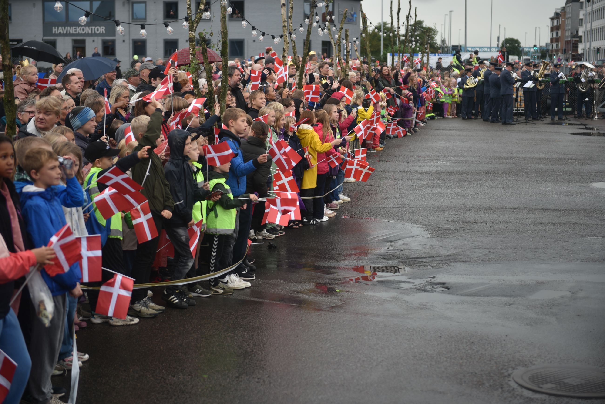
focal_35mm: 70
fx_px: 1177
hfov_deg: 28.8
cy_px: 202
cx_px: 302
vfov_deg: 19.5
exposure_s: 1/250
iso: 110
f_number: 2.8
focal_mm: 70
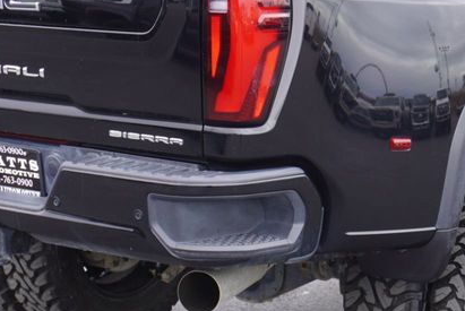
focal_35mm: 112
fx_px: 1448
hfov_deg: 18.1
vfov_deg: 12.3
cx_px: 374
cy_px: 122
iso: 100
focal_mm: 30
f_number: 5.6
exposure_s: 1/80
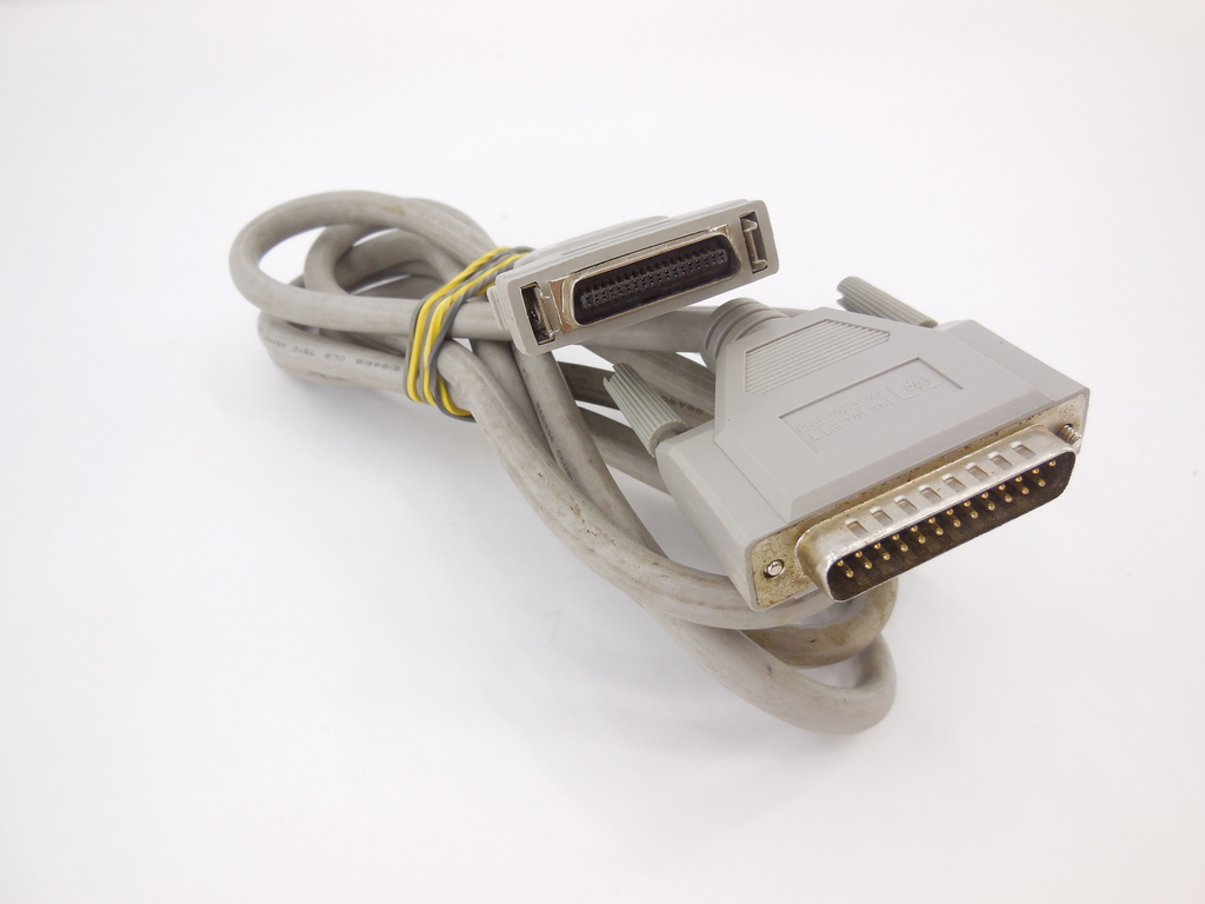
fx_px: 870
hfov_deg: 69.4
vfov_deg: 54.9
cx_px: 602
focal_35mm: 25
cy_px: 452
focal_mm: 4.5
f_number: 3.1
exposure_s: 1/50
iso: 125
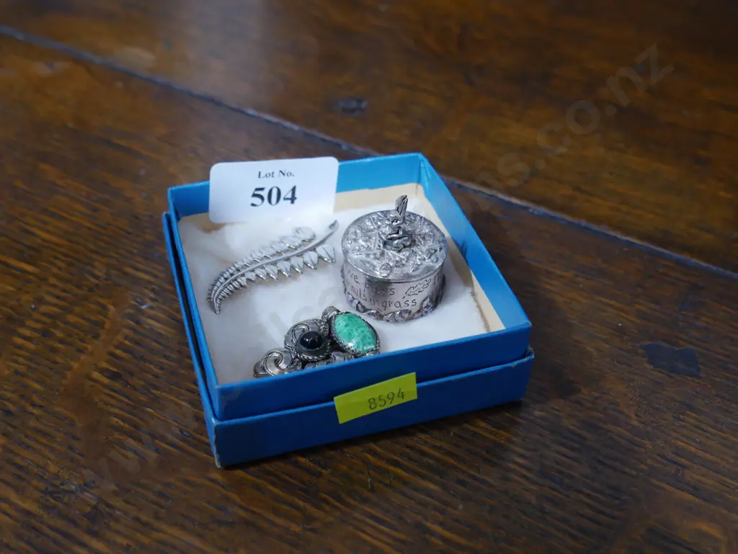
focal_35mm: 40
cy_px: 277
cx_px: 369
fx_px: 853
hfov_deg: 46.8
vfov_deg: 36.0
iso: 800
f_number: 4.5
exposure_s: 1/60
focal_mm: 20
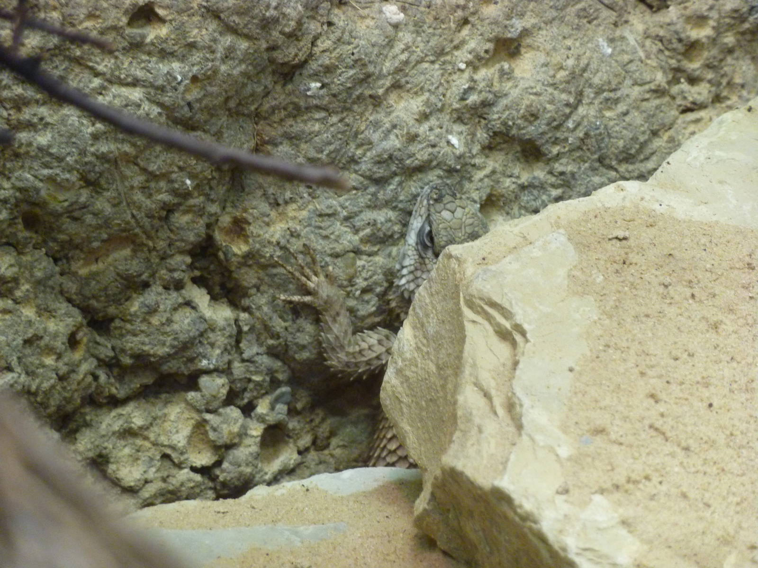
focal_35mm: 300
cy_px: 284
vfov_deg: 5.0
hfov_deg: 6.6
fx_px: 6569
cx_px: 379
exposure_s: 1/30
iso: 400
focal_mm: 49.2
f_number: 4.9
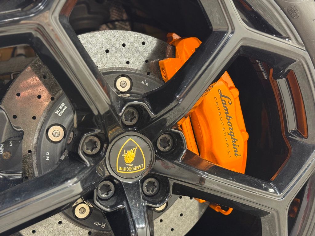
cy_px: 118
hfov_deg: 39.7
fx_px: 437
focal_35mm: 48
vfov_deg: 30.3
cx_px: 158
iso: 160
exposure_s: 1/60
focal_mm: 6.76
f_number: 1.78
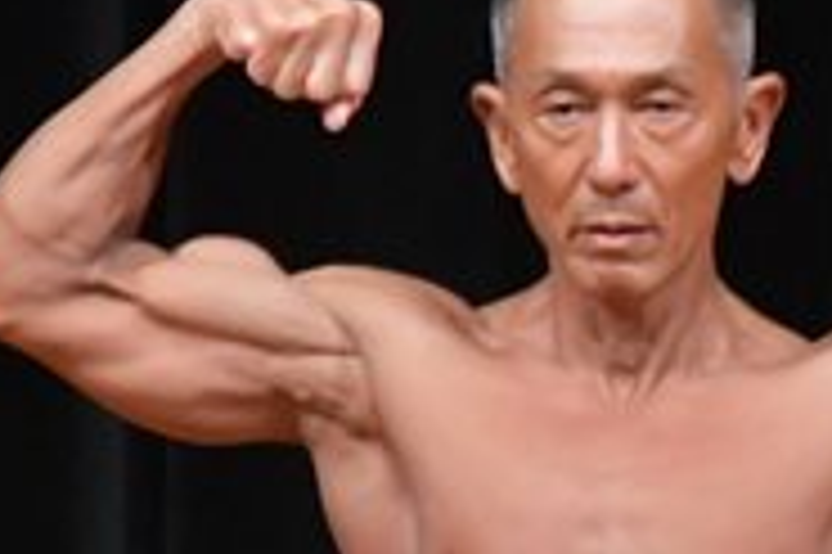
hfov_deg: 1.1
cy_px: 568
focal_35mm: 1885
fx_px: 43525
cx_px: 1190
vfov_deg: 0.7
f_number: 5.6
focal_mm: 300
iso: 5000
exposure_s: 1/400
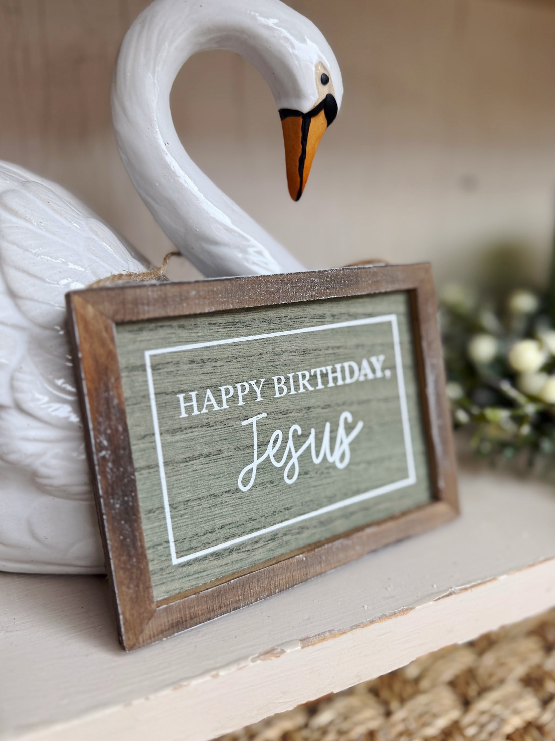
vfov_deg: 71.6
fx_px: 513
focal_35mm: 24
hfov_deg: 56.8
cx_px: 278
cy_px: 370
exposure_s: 1/120
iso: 64
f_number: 1.78
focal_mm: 6.76
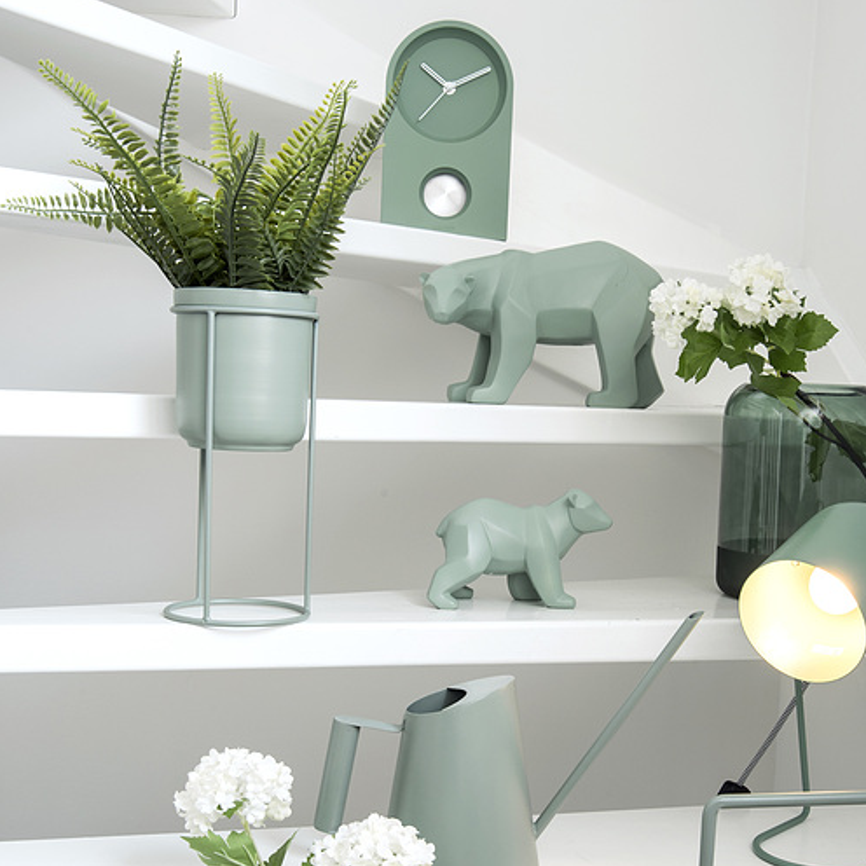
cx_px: 497
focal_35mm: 52
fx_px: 1472
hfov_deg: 32.7
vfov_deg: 32.7
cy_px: 526
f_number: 14
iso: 250
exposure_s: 1/4
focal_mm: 35
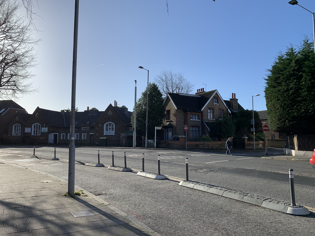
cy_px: 118
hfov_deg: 67.3
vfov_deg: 53.1
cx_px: 158
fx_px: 237
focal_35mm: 26
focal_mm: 4.25
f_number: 1.8
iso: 25
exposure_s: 1/2994
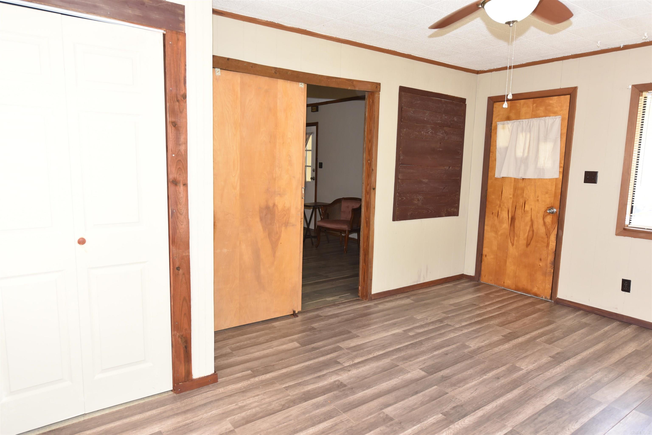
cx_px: 326
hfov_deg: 73.7
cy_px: 218
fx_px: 435
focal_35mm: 24
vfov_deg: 53.2
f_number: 5
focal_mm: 24
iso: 800
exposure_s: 1/100
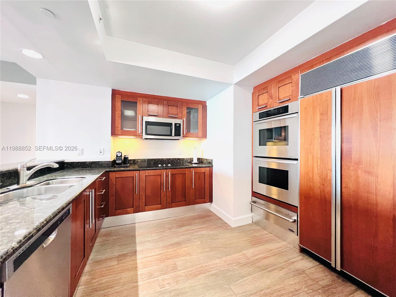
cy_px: 148
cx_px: 198
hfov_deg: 106.2
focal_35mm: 13
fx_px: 149
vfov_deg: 89.9
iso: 400
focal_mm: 1.57
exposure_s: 1/60
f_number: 1.8
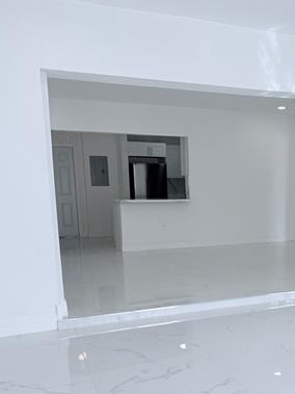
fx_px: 432
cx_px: 225
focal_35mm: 38
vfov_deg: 48.2
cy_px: 261
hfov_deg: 36.7
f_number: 1.78
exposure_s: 1/567
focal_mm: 6.76
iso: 80
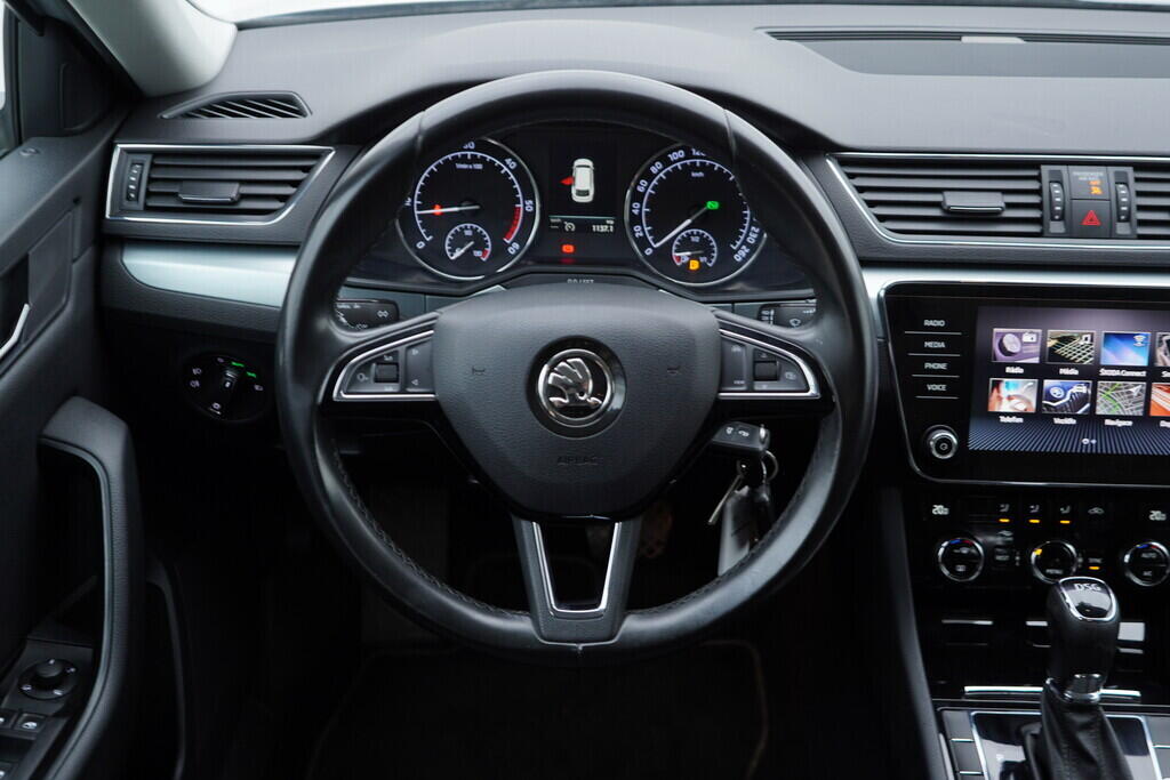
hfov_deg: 53.1
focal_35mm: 36
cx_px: 585
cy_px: 390
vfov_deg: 36.9
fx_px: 1170
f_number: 2.8
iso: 125
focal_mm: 24
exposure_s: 1/40
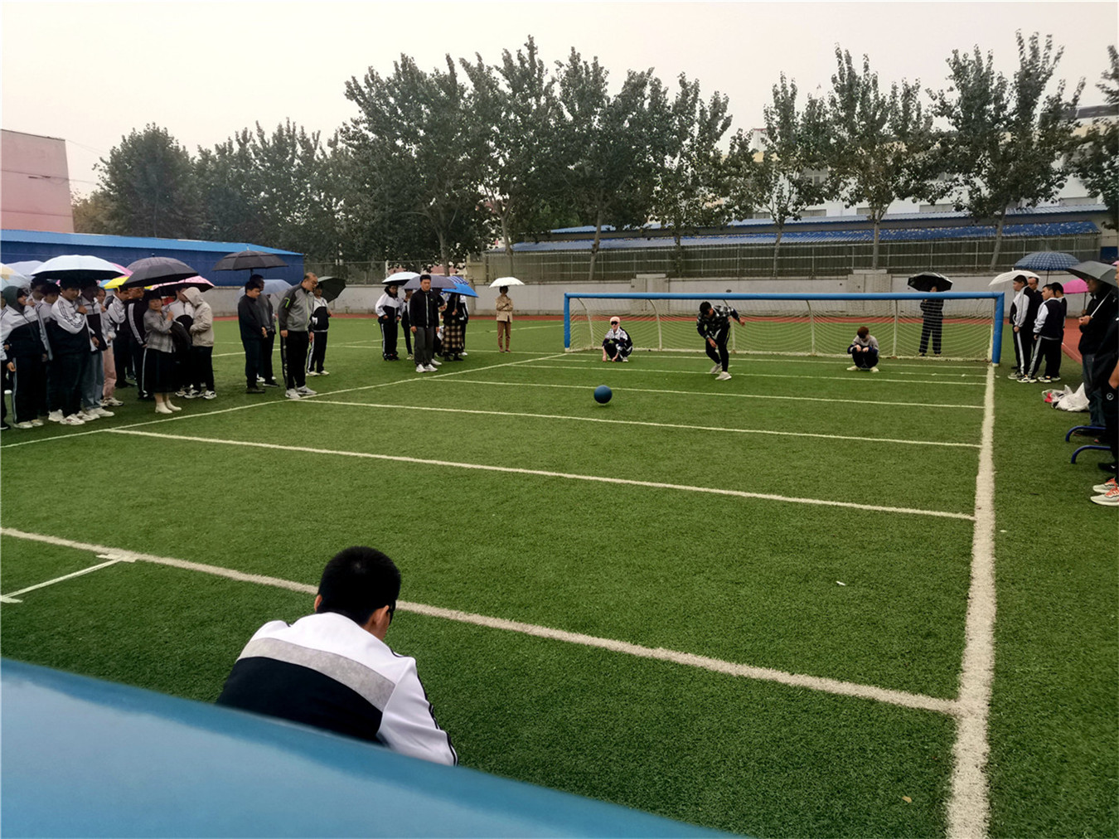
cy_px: 420
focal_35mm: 27
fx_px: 873
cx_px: 560
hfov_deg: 65.3
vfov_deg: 51.3
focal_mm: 3.95
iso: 50
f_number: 1.8
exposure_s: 1/181
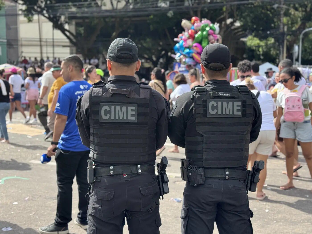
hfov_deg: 39.7
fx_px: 433
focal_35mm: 48
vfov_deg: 30.3
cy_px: 117
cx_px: 156
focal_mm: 6.76
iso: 64
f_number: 1.78
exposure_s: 1/1263
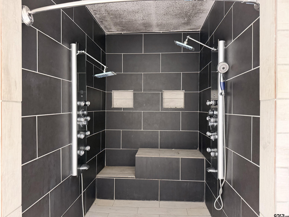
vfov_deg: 56.8
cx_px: 144
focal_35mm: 24
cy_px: 108
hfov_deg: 71.6
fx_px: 200
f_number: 1.78
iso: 800
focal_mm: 6.76
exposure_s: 1/30
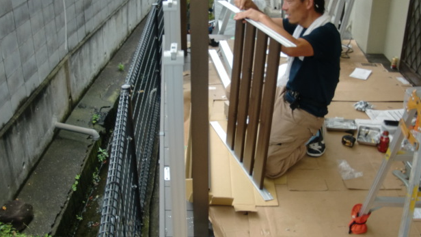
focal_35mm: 43
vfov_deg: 27.7
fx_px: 480
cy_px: 111
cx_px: 215
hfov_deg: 47.3
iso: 64
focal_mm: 6.66
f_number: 3.9
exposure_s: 1/80
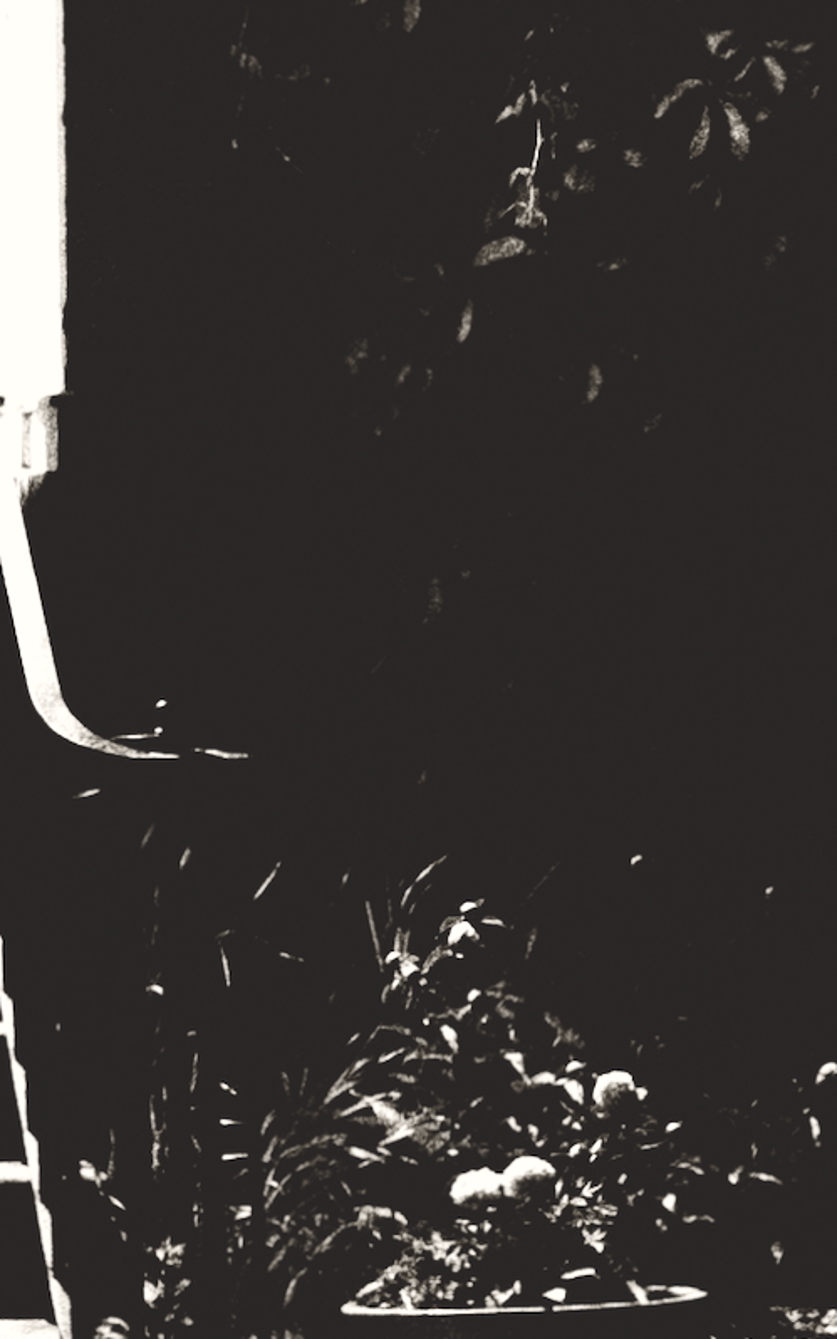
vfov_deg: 11.2
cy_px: -301
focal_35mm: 184
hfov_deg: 6.9
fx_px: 6713
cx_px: -923
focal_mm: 26
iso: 6400
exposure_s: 1/25
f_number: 2.8
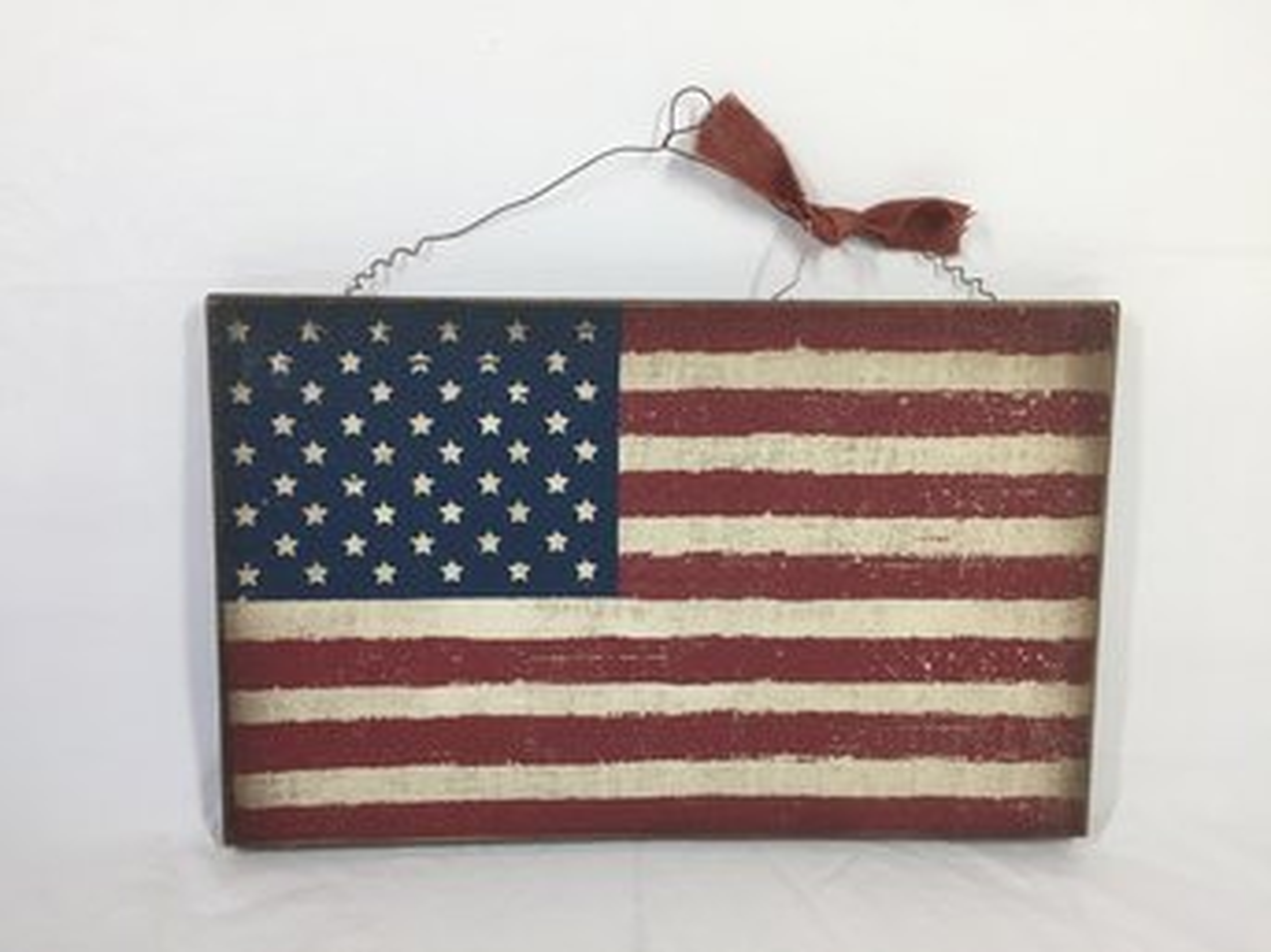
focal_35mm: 29
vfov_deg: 48.2
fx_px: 1064
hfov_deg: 61.7
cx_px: 636
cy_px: 476
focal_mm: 4.15
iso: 50
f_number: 2.2
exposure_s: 1/120
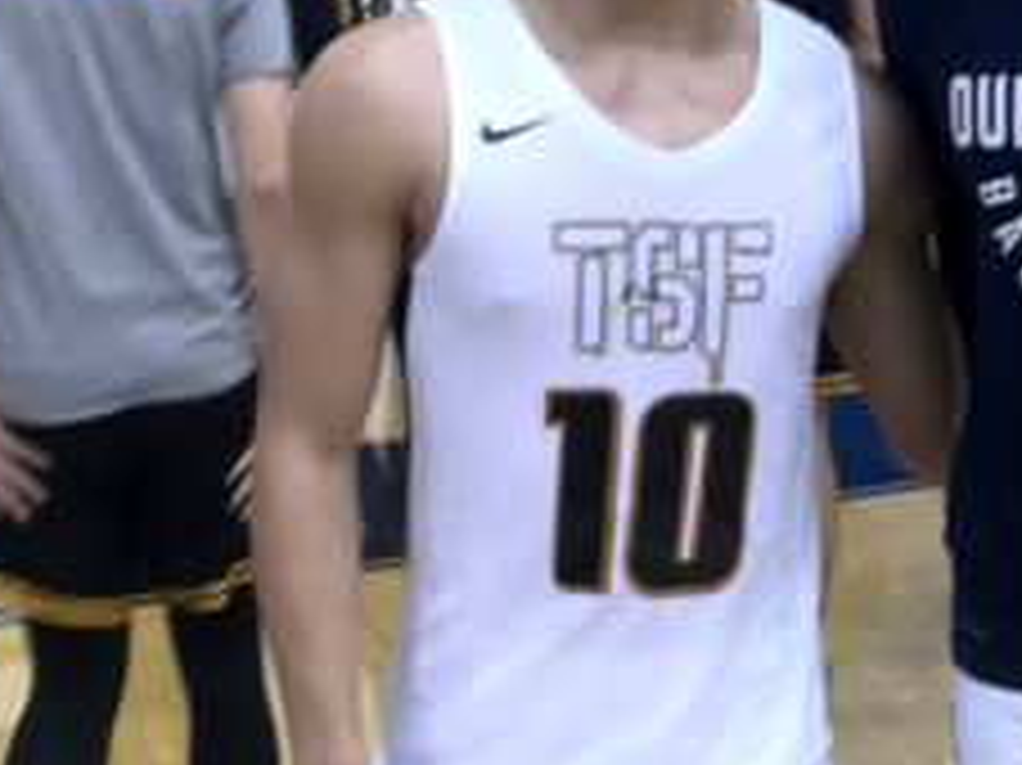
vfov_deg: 22.7
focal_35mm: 63
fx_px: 1859
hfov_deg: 29.8
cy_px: 86
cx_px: 864
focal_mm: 3.99
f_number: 1.8
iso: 32
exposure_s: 1/60
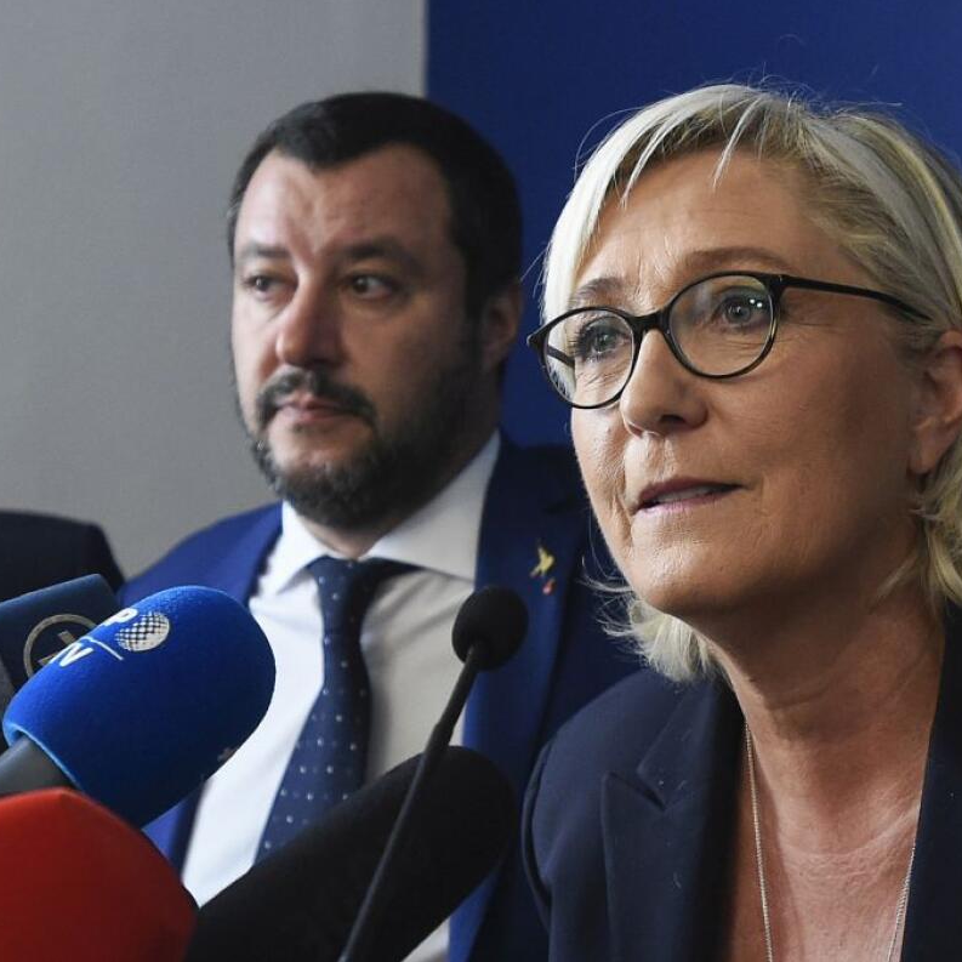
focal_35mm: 45
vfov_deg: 37.6
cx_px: 615
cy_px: 479
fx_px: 1415
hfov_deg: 37.3
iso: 3200
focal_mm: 35
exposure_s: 1/200
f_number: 4
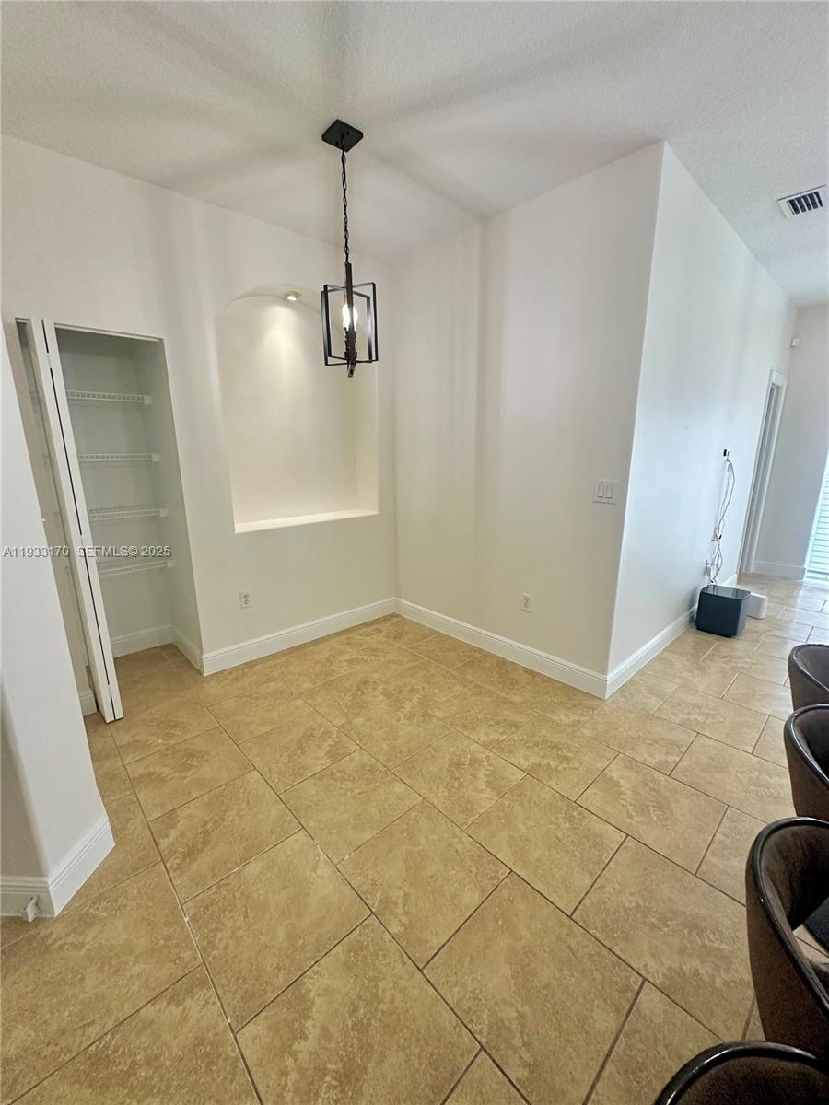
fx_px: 447
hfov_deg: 85.7
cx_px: 414
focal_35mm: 14
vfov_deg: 102.1
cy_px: 552
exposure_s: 1/120
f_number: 2.2
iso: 250
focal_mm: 2.22
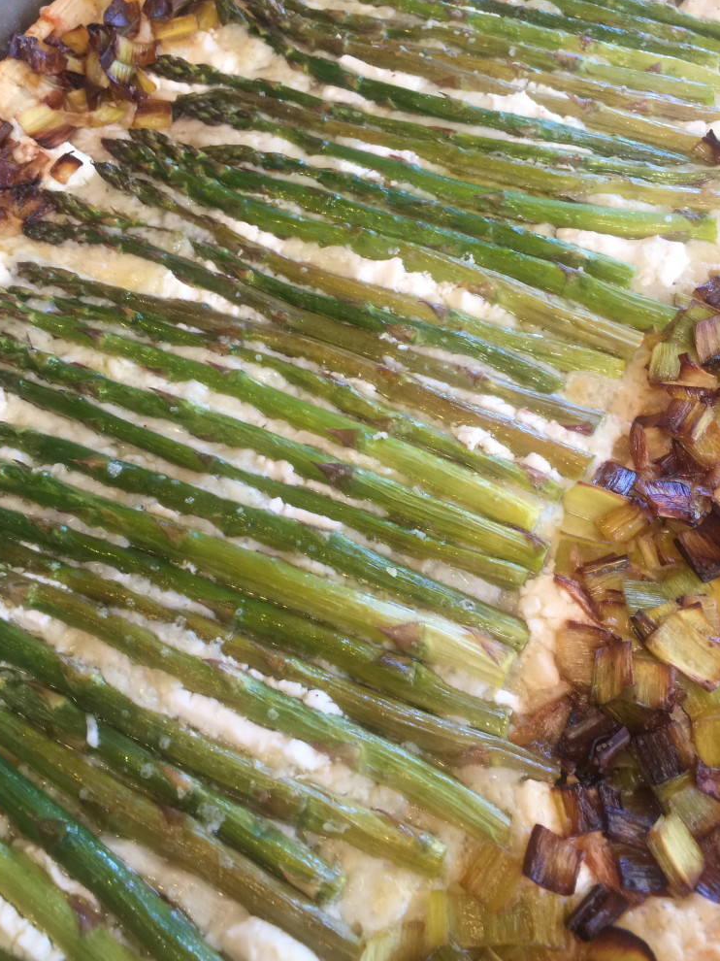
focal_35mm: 30
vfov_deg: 60.0
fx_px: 832
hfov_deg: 46.8
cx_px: 349
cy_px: 495
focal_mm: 4.15
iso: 40
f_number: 2.2
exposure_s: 1/30
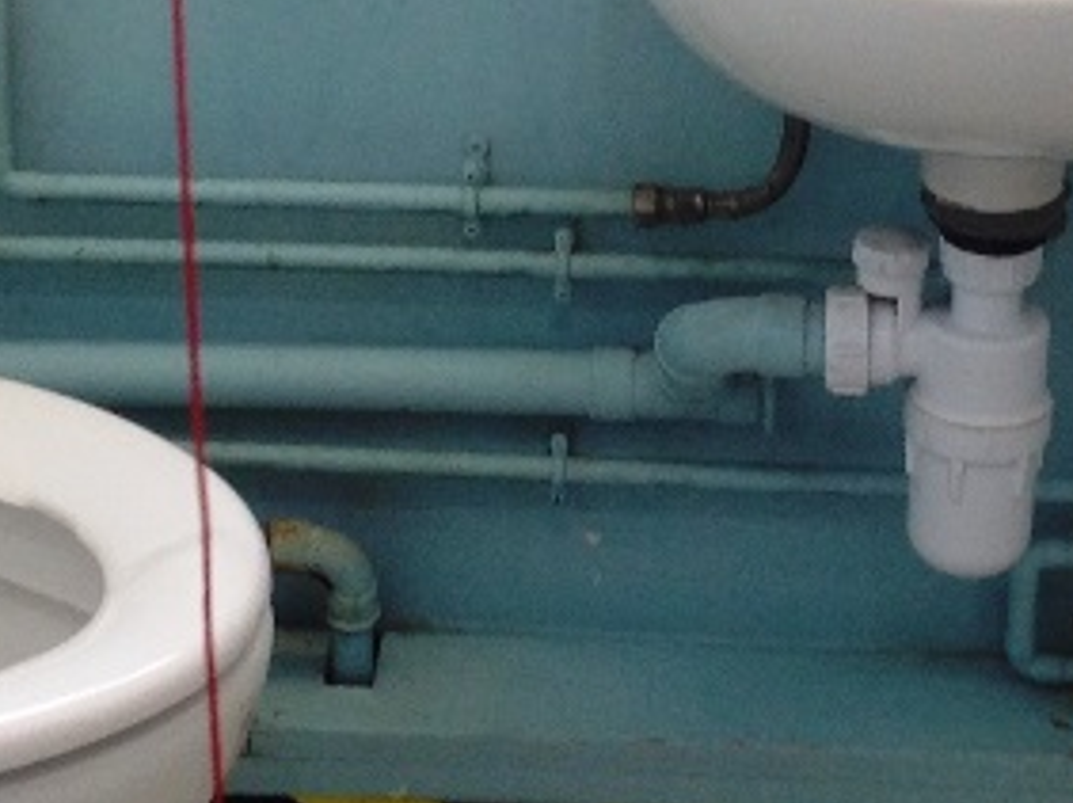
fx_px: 3840
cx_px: 536
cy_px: 105
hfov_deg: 15.9
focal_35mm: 124
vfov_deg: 11.9
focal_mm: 4.28
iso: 64
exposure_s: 1/60
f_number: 2.4
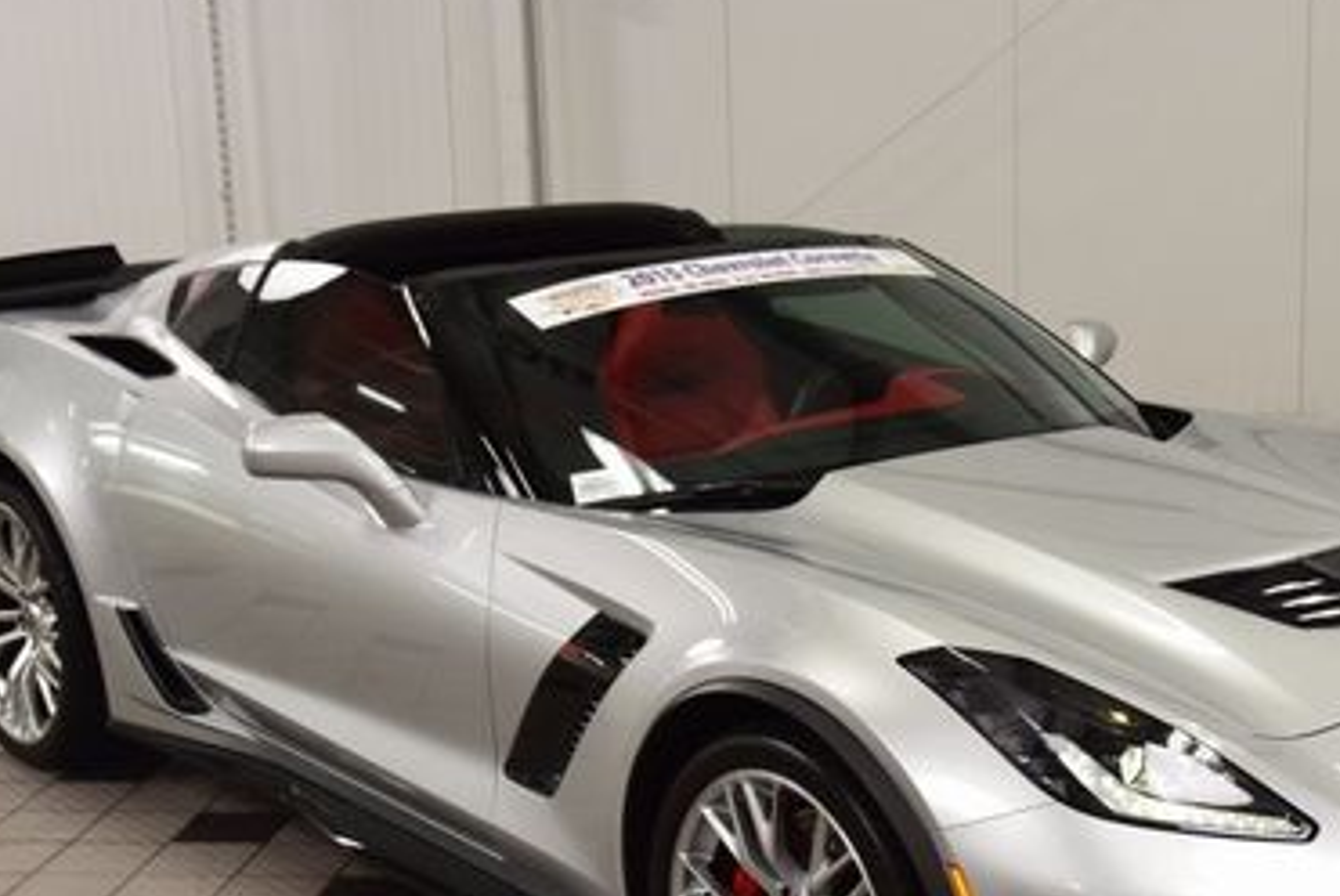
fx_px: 2602
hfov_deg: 28.7
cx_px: 907
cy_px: 688
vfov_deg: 19.4
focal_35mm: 70
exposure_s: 1/60
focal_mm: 27
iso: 800
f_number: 8
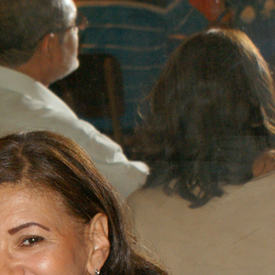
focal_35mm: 167
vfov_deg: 10.3
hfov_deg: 9.9
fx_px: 1497
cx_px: -233
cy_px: 339
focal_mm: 35
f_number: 5.6
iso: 800
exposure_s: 1/60
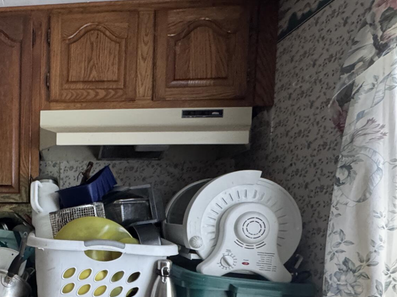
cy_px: 242
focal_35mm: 37
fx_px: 424
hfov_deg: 43.6
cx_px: 7
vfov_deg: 37.2
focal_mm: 2.22
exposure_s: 1/60
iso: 640
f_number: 2.2
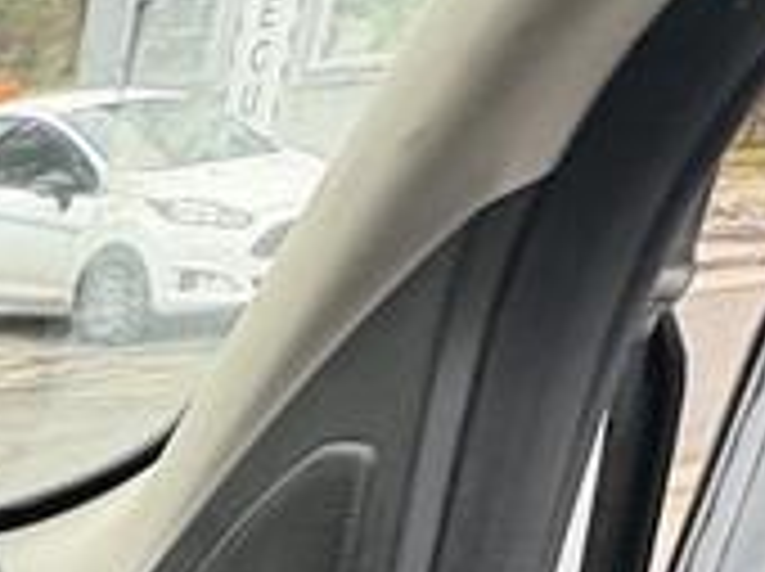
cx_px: -684
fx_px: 1633
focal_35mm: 74
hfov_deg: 18.9
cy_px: 1383
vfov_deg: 13.8
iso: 160
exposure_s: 1/99
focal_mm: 2.22
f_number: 2.2
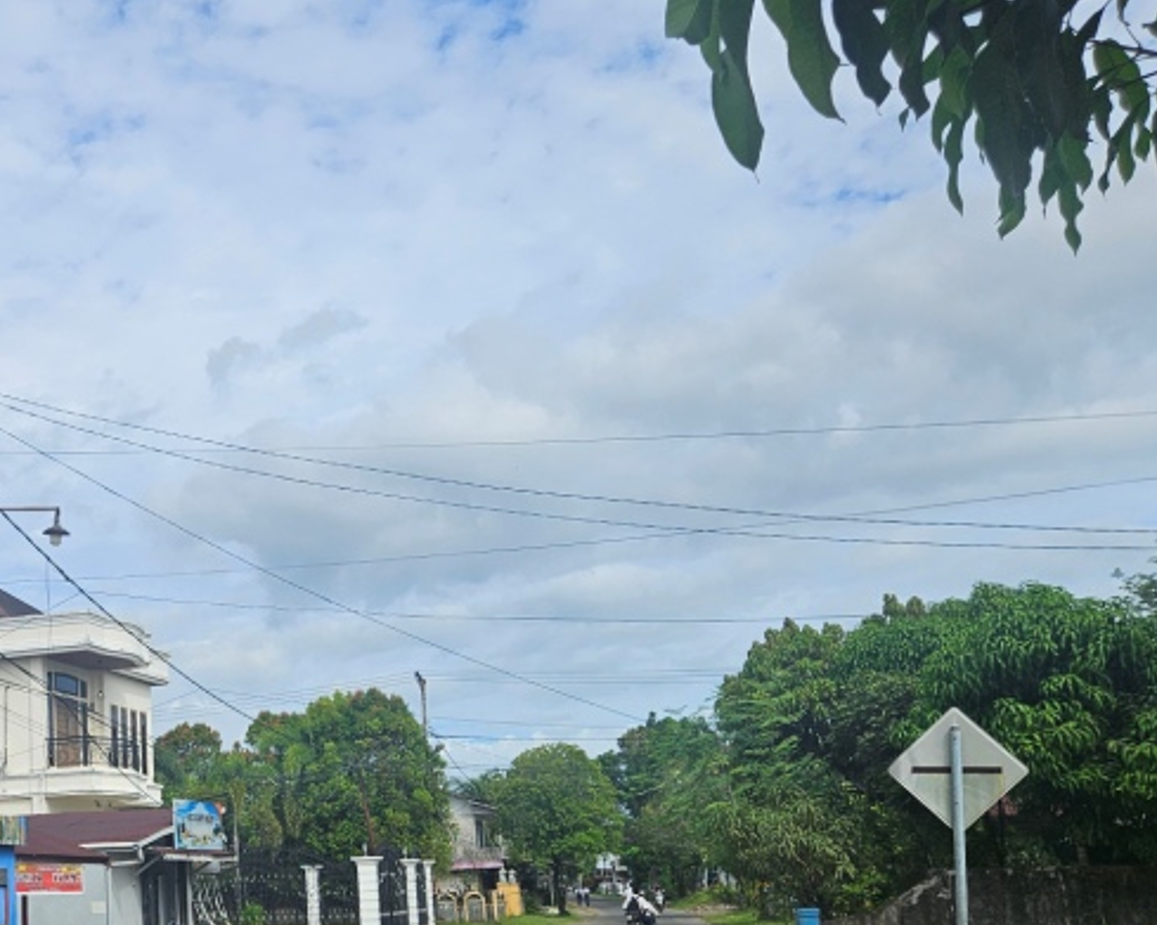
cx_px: 147
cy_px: 641
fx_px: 1609
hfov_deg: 37.3
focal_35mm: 47
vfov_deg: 31.7
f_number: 1.8
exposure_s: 1/3177
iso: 25
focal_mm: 5.4
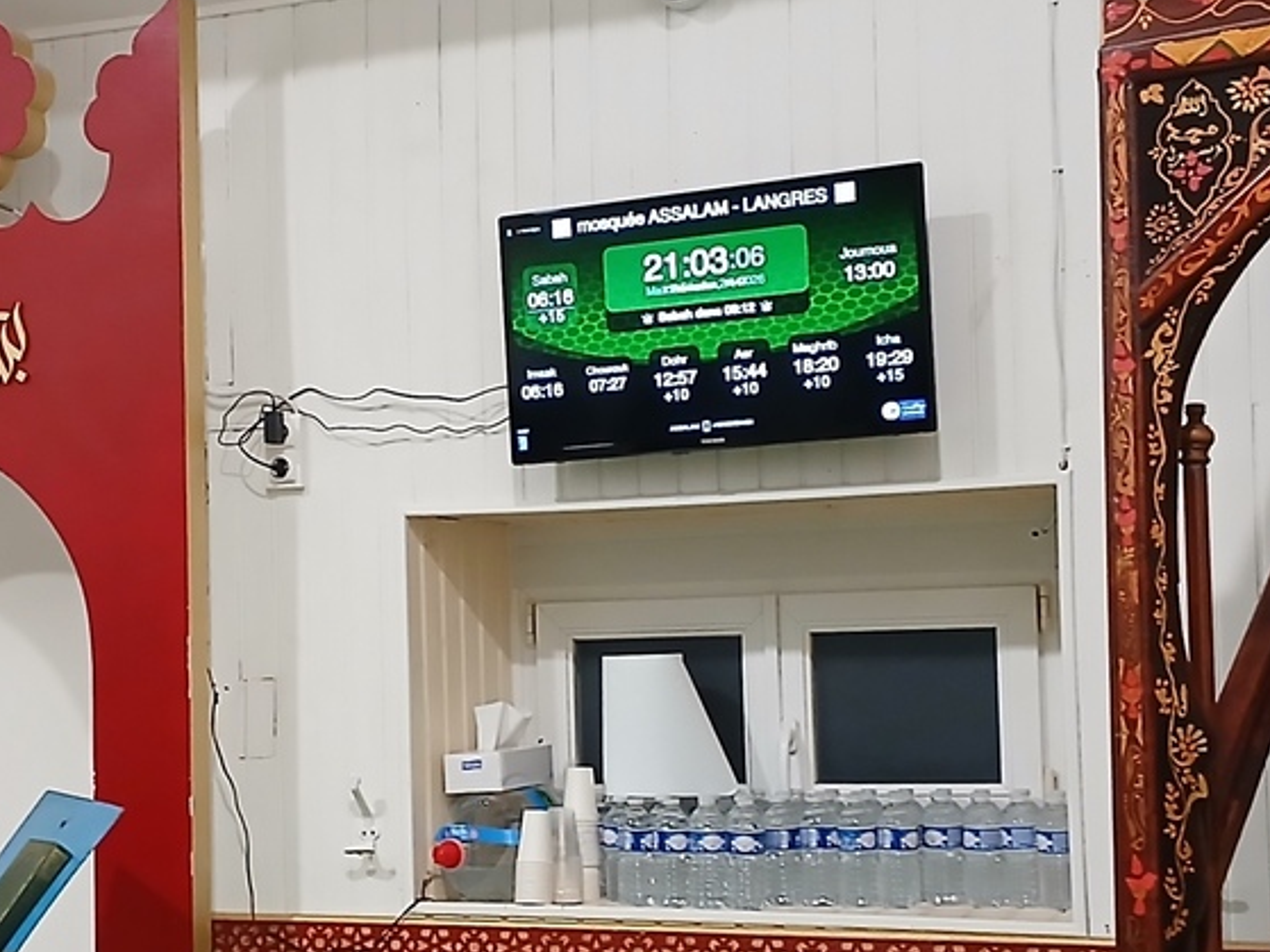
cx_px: 359
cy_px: 573
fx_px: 2458
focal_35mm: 67
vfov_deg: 21.9
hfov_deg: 28.7
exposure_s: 1/25
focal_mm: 3.98
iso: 320
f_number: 1.8
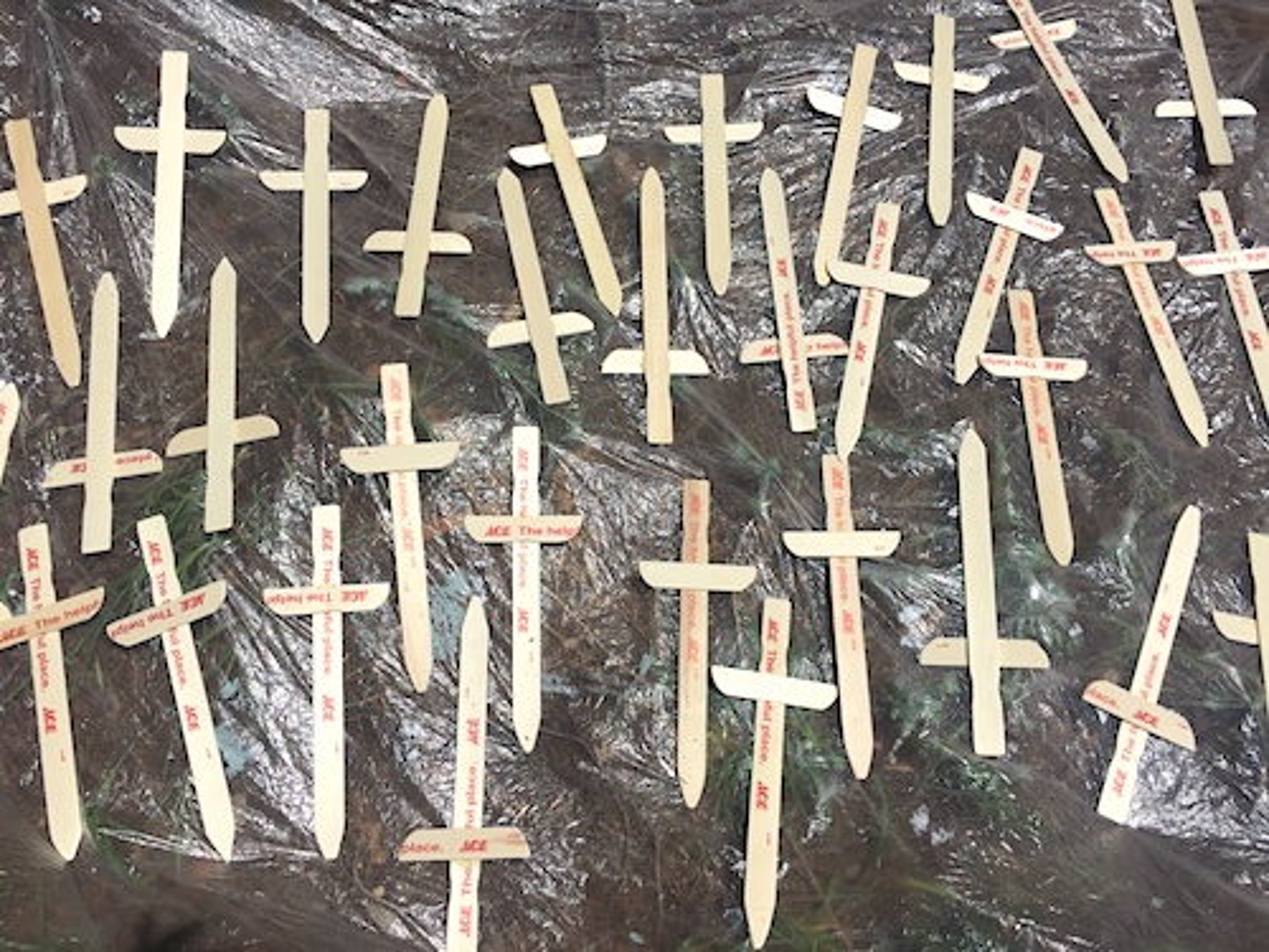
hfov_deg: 61.7
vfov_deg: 48.2
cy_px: 476
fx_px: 1063
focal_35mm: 29
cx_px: 634
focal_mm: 4.15
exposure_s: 1/9901
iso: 32
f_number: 2.2
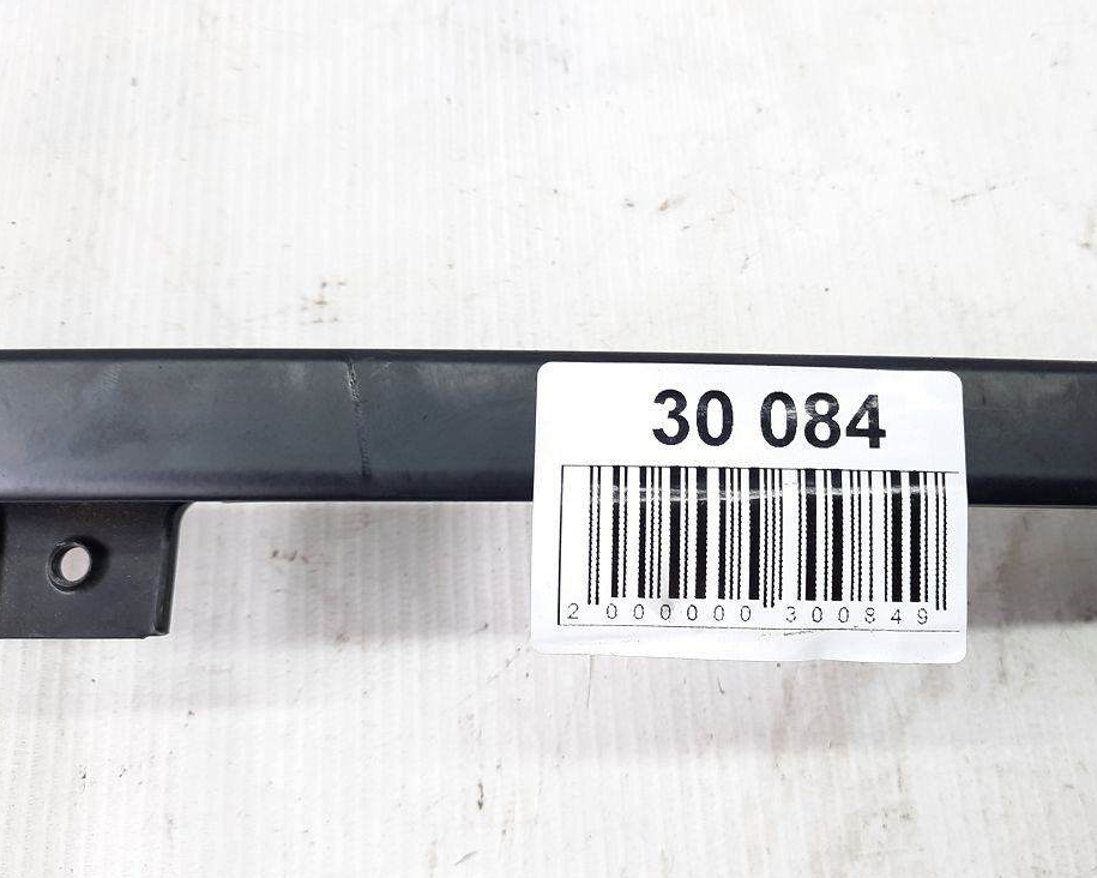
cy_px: 423
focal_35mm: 32
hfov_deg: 55.1
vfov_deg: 45.8
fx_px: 1039
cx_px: 677
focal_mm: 4.6
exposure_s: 1/50
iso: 50
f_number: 2
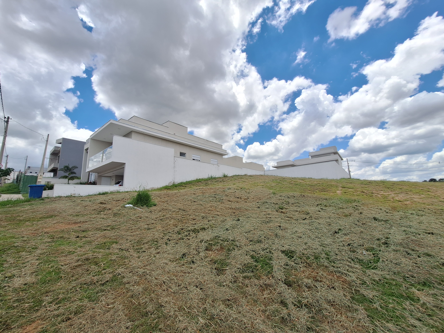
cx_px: 222
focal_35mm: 13
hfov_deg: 106.2
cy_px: 166
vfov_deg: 89.9
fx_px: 167
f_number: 2.2
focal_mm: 1.74
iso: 40
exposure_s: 1/2646
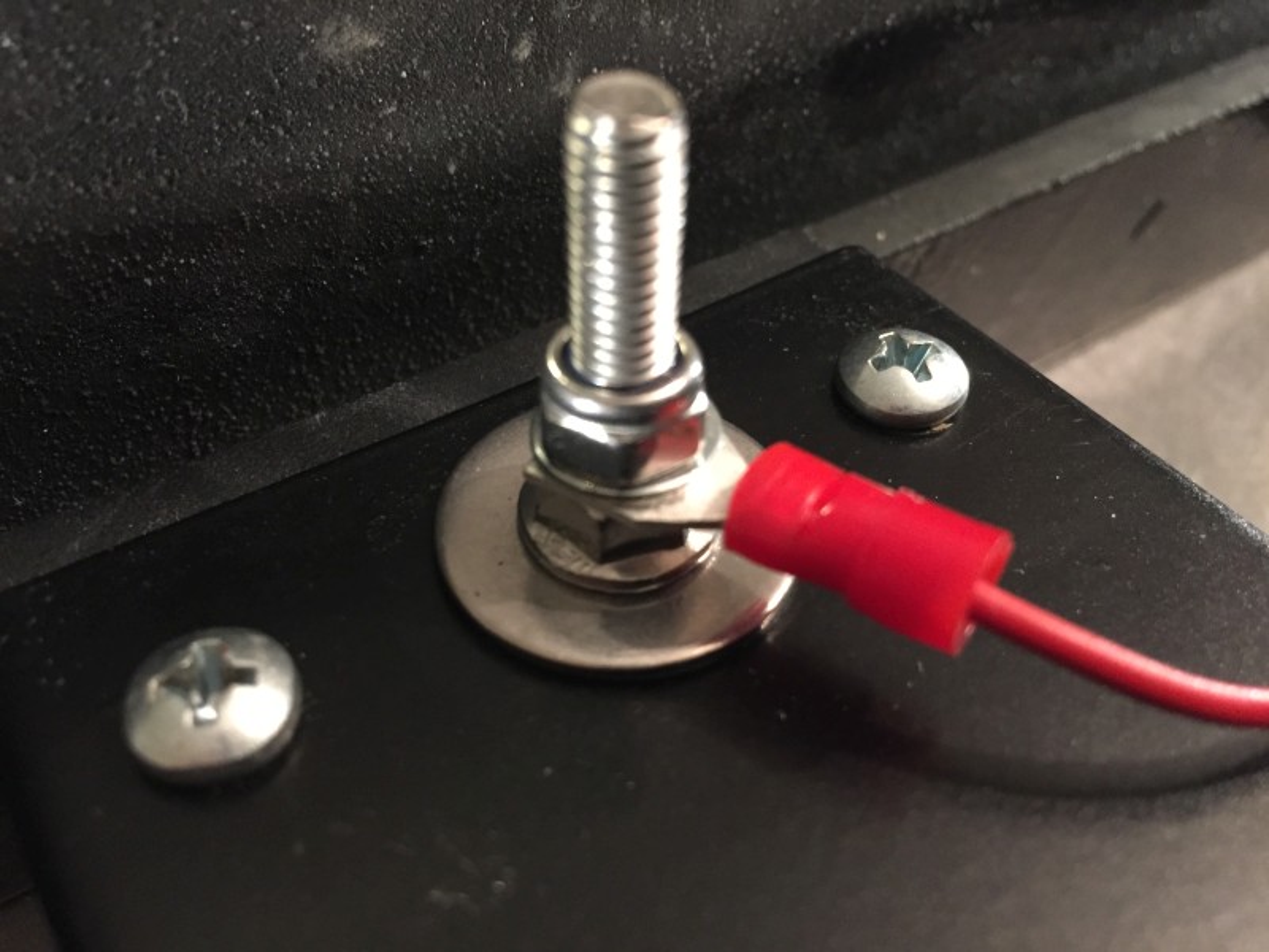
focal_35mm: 29
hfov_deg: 61.7
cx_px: 634
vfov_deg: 48.2
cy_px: 476
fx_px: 1063
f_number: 2.2
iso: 320
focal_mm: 4.15
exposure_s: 1/17
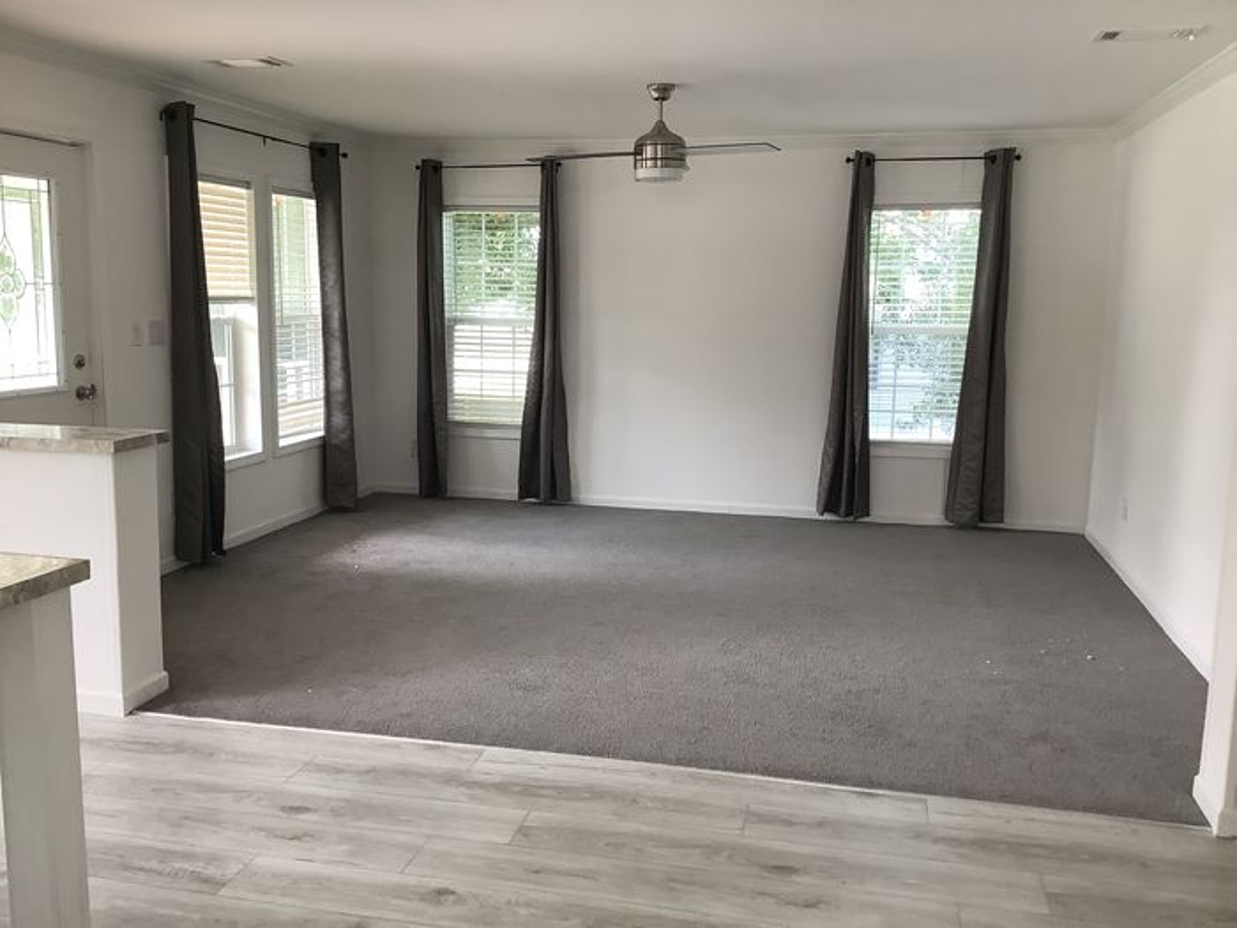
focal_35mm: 31
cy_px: 464
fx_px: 1108
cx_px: 618
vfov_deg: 45.4
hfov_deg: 58.4
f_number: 2.4
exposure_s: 1/60
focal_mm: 3.3
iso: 100
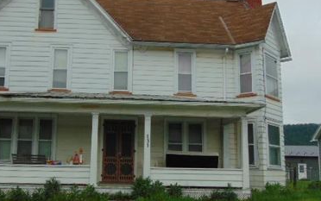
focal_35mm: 47
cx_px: 123
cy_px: 101
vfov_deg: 27.5
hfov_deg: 42.3
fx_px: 411
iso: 80
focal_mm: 5.8
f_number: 3.2
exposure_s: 1/640
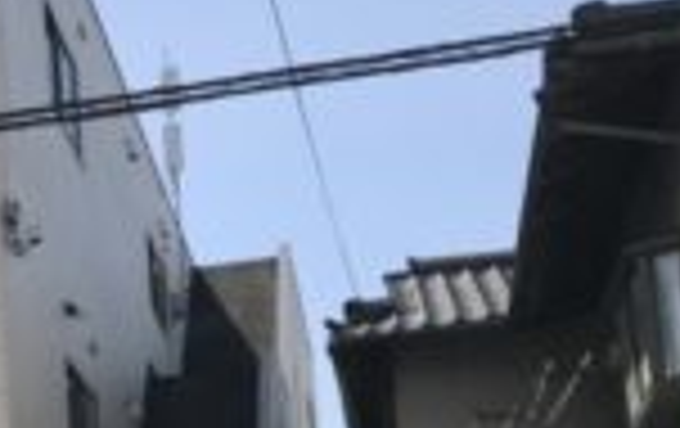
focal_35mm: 98
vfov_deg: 13.2
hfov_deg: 18.4
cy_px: 453
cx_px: -378
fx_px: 1820
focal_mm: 3.99
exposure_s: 1/2457
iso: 20
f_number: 1.8
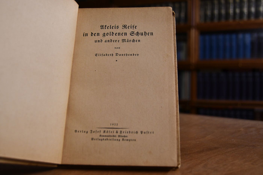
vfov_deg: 34.2
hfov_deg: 49.6
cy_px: 88
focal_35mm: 39
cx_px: 132
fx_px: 285
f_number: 4
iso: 1000
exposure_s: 1/125
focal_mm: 26
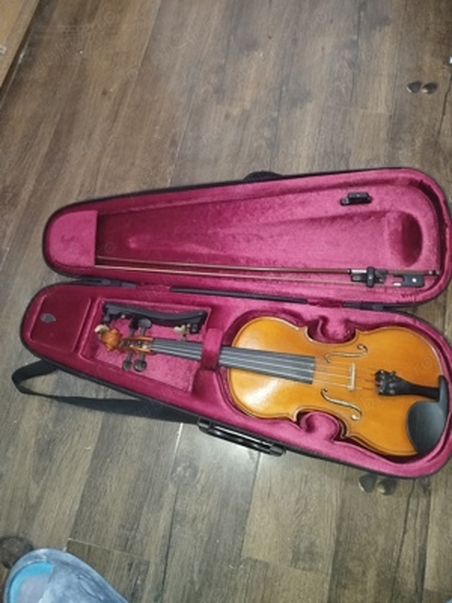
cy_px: 302
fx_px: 418
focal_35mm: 24
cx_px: 226
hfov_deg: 56.8
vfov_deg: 71.6
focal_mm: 5.31
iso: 1250
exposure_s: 1/17
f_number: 1.7
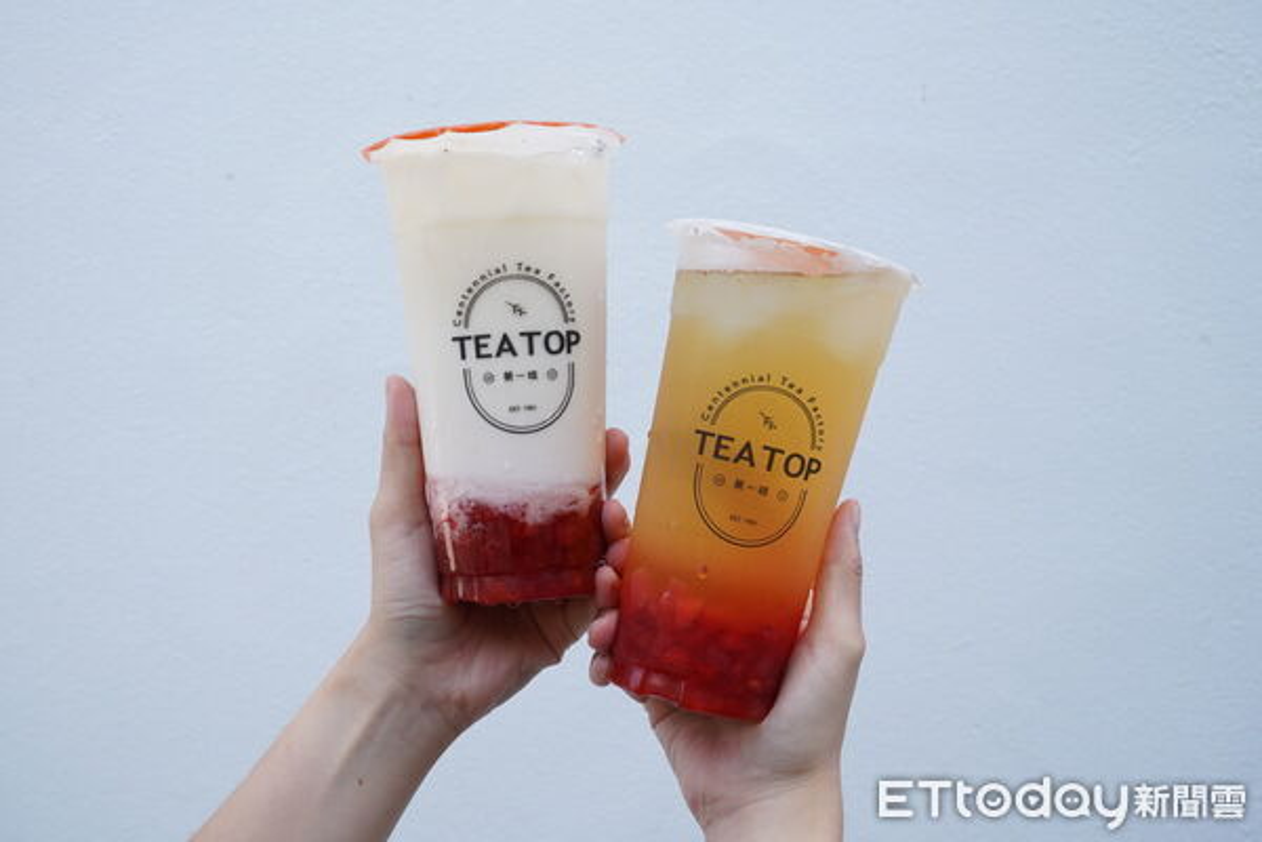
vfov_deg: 28.6
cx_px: 631
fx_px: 1647
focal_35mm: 47
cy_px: 421
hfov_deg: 41.9
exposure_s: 1/640
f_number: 13
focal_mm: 47
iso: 3200
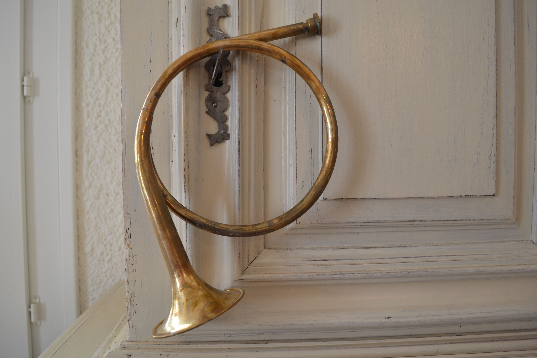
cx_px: 268
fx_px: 403
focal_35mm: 27
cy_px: 179
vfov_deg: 47.9
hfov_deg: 67.4
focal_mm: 18
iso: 400
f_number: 4
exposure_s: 1/60
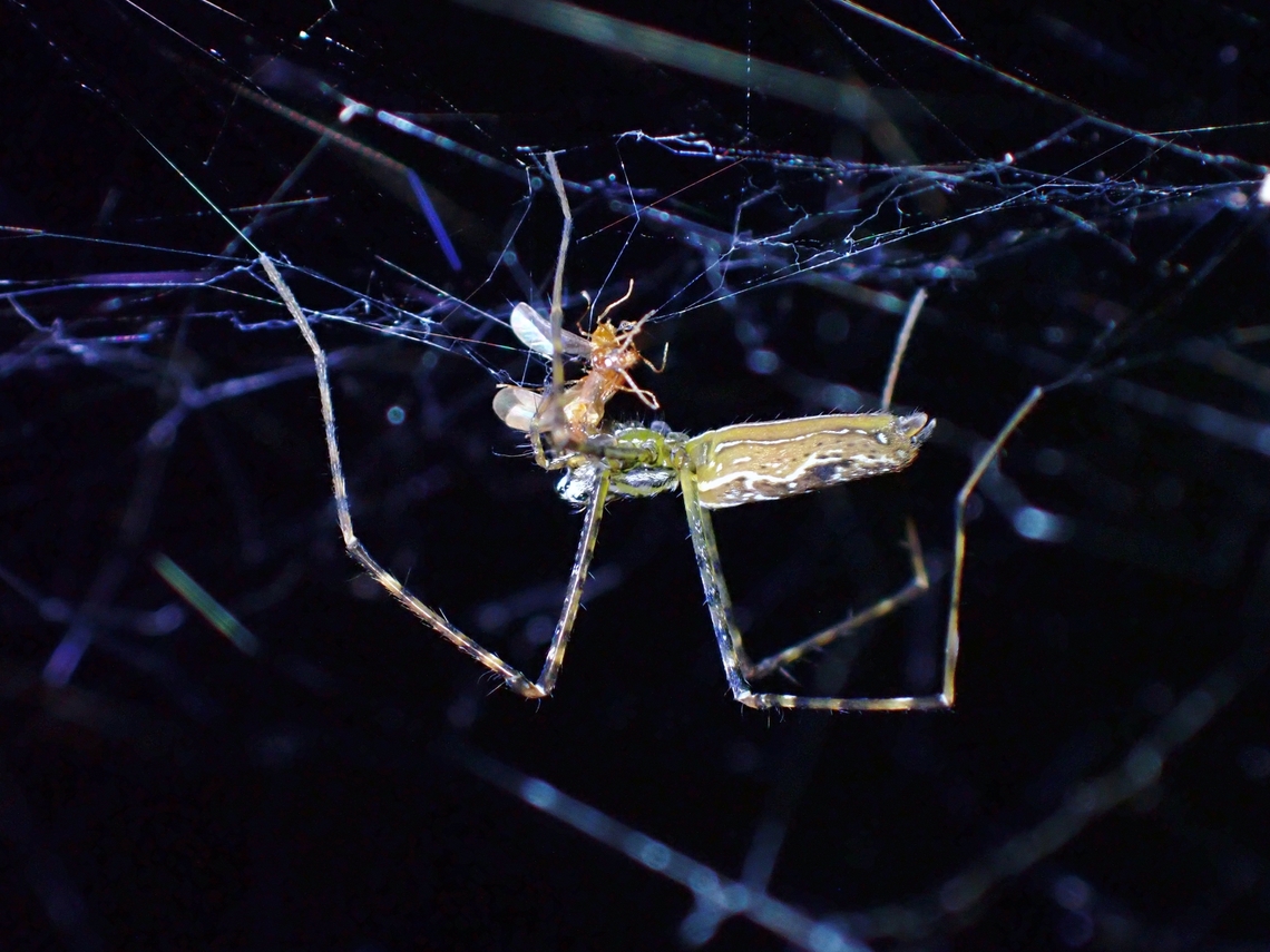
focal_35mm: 100
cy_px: 476
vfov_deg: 14.8
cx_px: 635
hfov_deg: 19.6
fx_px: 3669
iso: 1000
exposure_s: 1/100
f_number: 14
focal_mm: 18
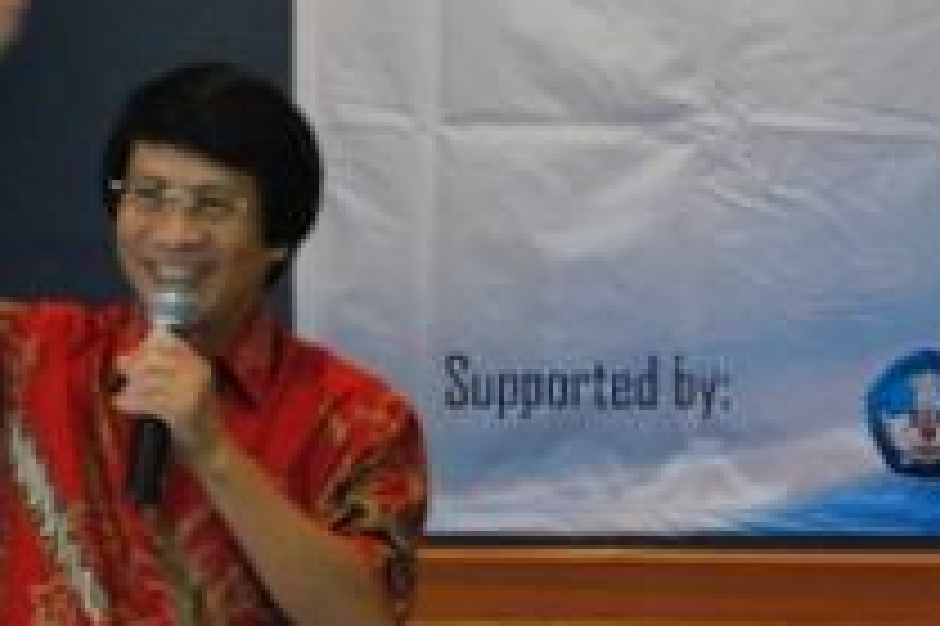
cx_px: 499
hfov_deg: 6.1
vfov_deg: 4.1
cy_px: 419
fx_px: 8820
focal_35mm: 338
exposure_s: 1/15
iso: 1600
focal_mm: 105
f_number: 7.1
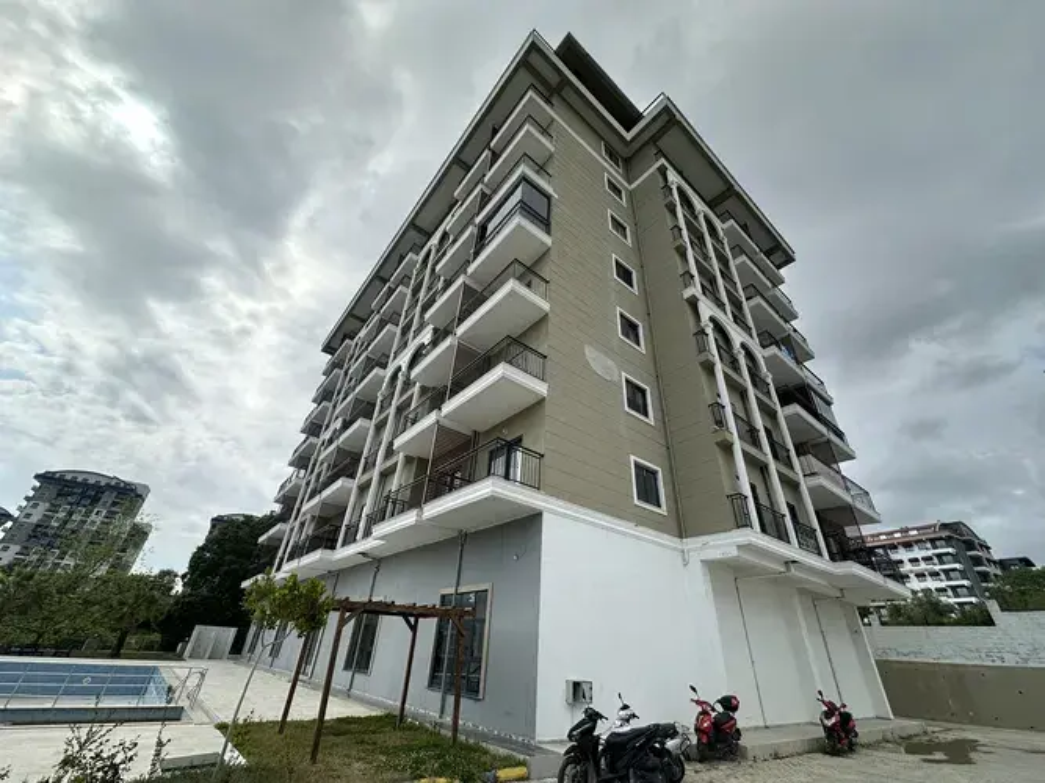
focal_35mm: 14
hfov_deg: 102.1
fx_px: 423
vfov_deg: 85.7
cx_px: 522
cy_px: 392
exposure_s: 1/1689
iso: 50
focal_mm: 2.22
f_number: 2.2
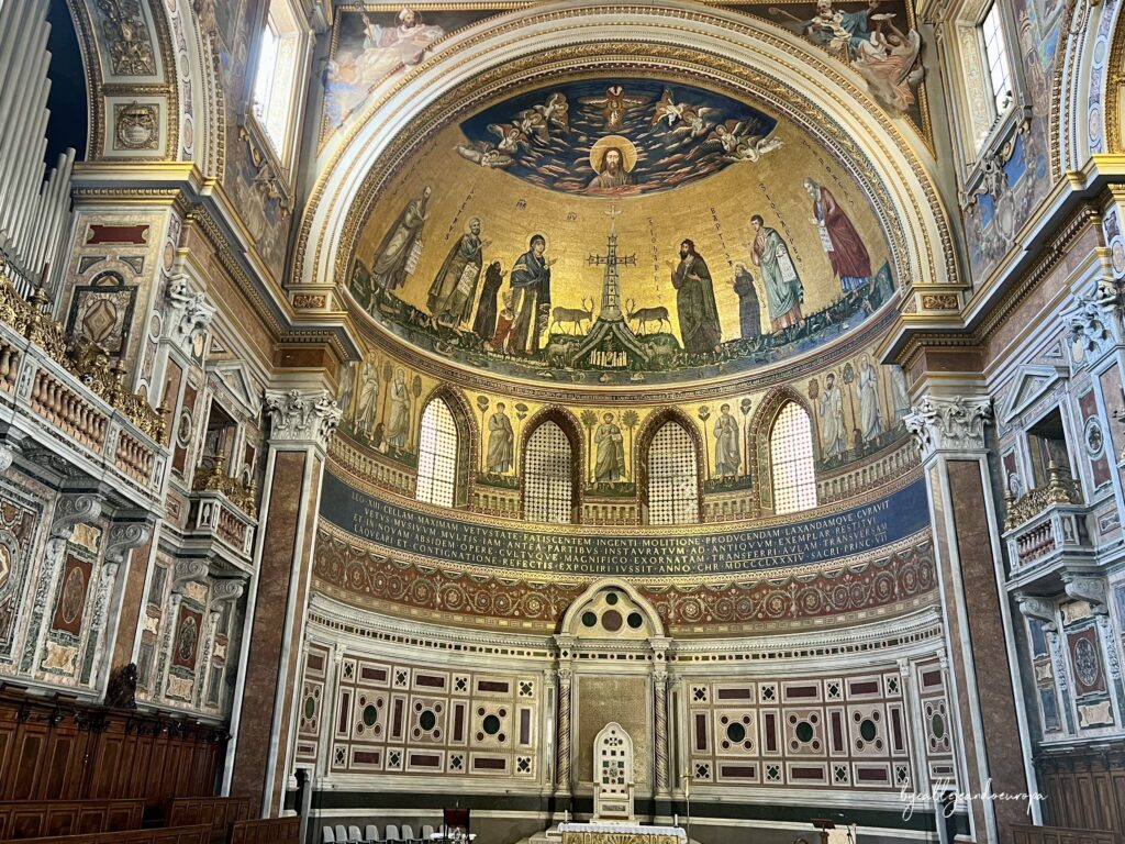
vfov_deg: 53.1
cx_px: 562
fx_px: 845
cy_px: 422
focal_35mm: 26
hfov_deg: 67.3
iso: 125
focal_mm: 5.7
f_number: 1.5
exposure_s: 1/50
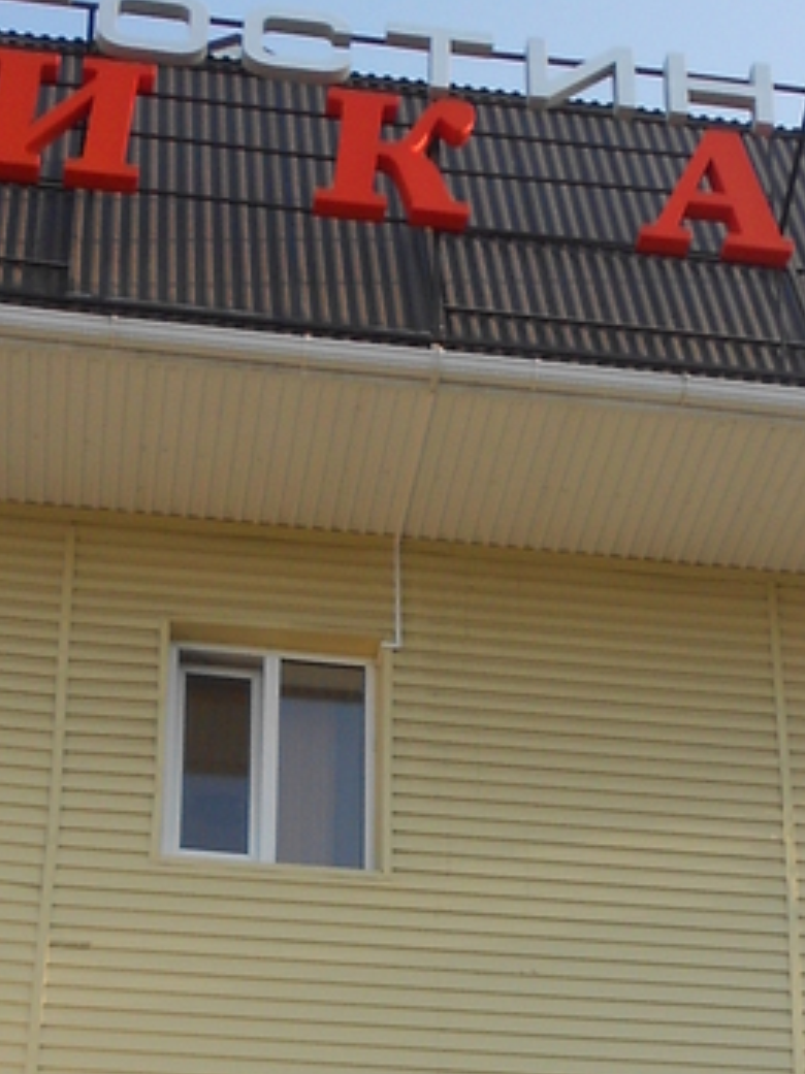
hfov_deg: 18.4
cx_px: 412
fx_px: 2482
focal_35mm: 80
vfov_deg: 23.0
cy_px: 1171
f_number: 3.2
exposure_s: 1/400
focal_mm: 4.6
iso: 80
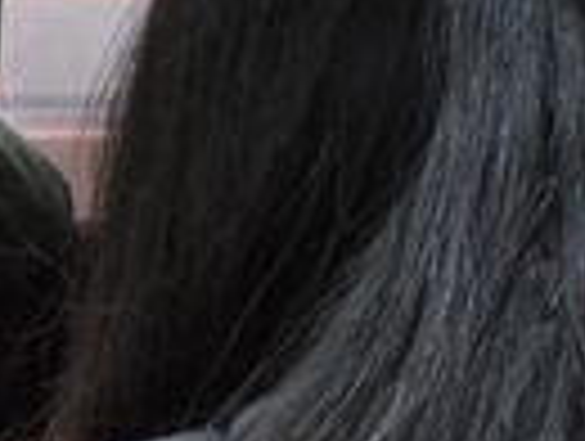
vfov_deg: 7.4
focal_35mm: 198
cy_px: -256
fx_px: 3352
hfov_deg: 9.7
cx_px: -243
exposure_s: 1/13
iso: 400
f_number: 3.4
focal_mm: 7.7
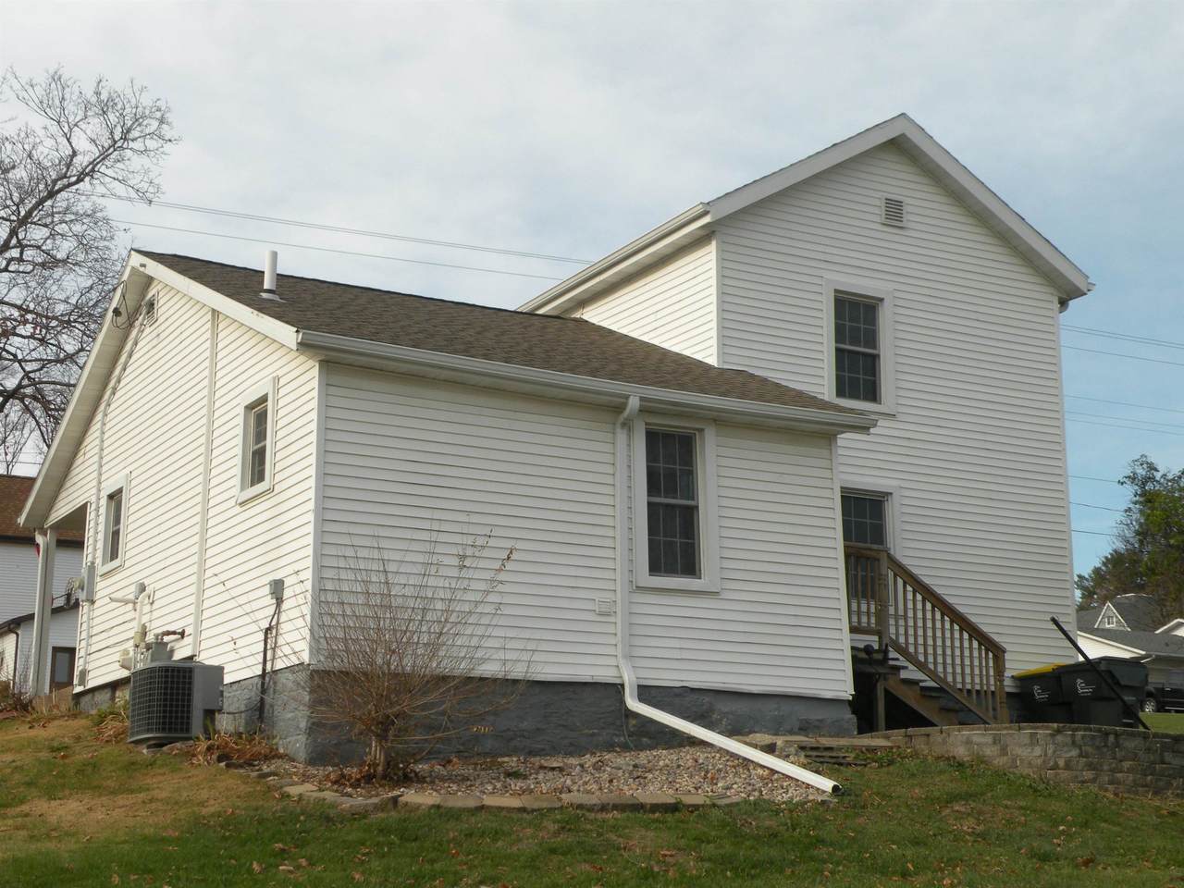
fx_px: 1915
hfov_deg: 34.3
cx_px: 592
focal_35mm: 56
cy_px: 444
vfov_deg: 26.1
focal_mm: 9.8
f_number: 5.6
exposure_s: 1/287
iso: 94
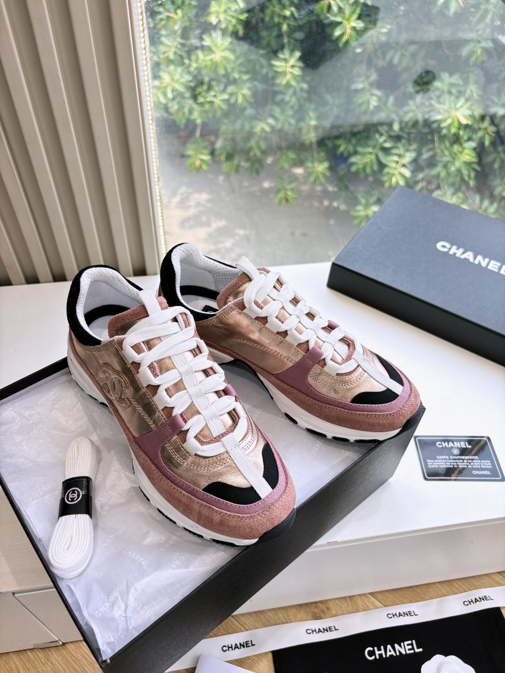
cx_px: 252
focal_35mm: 26
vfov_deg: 67.3
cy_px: 336
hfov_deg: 53.1
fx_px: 506
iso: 50
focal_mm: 5.96
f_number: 1.6
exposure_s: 1/397
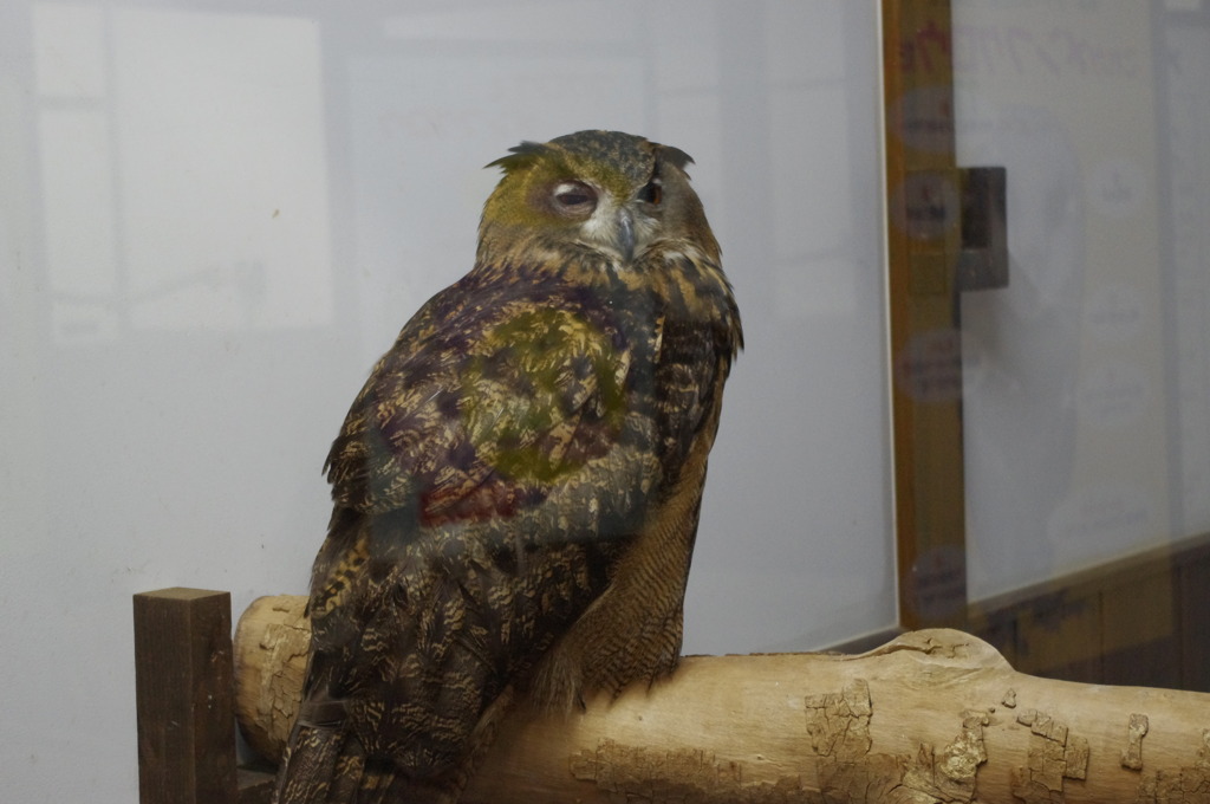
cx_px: 605
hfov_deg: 27.0
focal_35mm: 75
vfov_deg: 18.1
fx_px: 2518
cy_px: 402
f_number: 5.6
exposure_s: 1/30
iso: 1600
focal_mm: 50
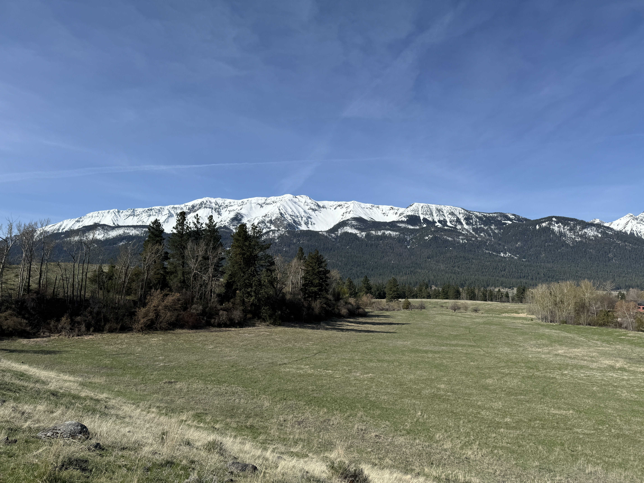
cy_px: 242
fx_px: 446
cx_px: 322
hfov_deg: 71.6
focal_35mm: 24
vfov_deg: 56.8
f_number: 1.78
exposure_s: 1/5814
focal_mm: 6.76
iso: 80
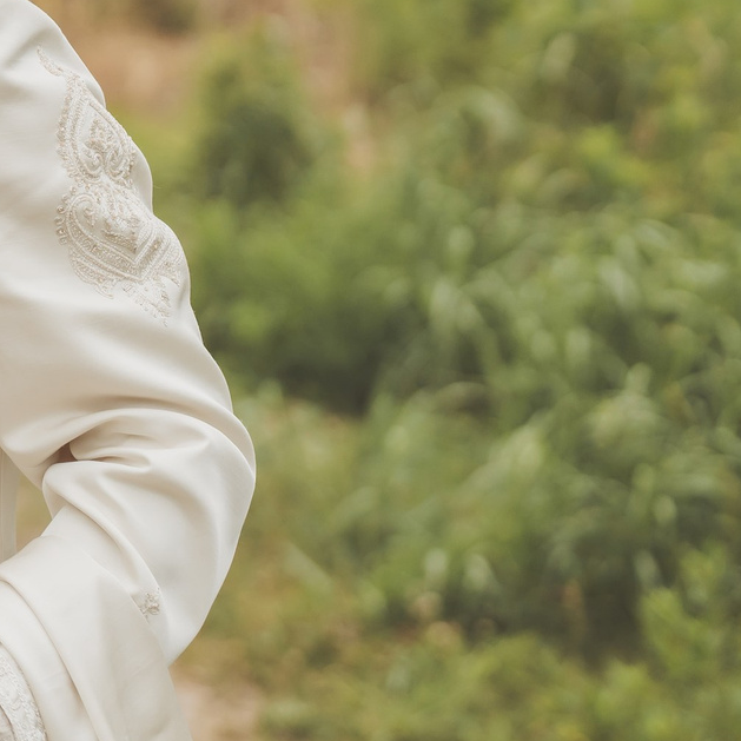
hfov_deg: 9.5
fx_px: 4190
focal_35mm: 173
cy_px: 56
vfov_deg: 10.1
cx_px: -671
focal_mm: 50
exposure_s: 1/3200
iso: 100
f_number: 2
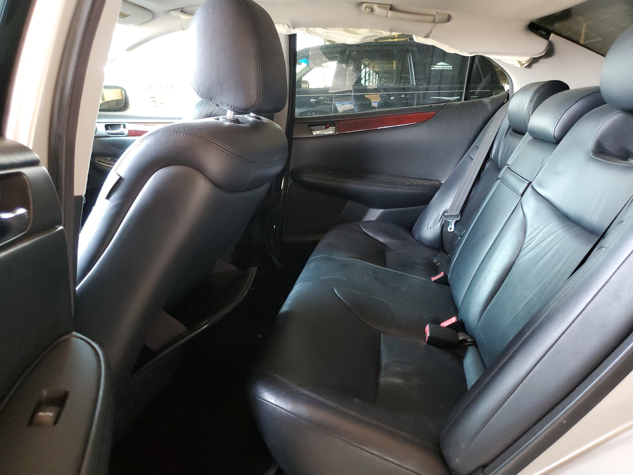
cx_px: 316
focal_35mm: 26
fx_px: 475
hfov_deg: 67.3
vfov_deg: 53.1
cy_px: 238
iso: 347
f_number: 1.5
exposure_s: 1/30
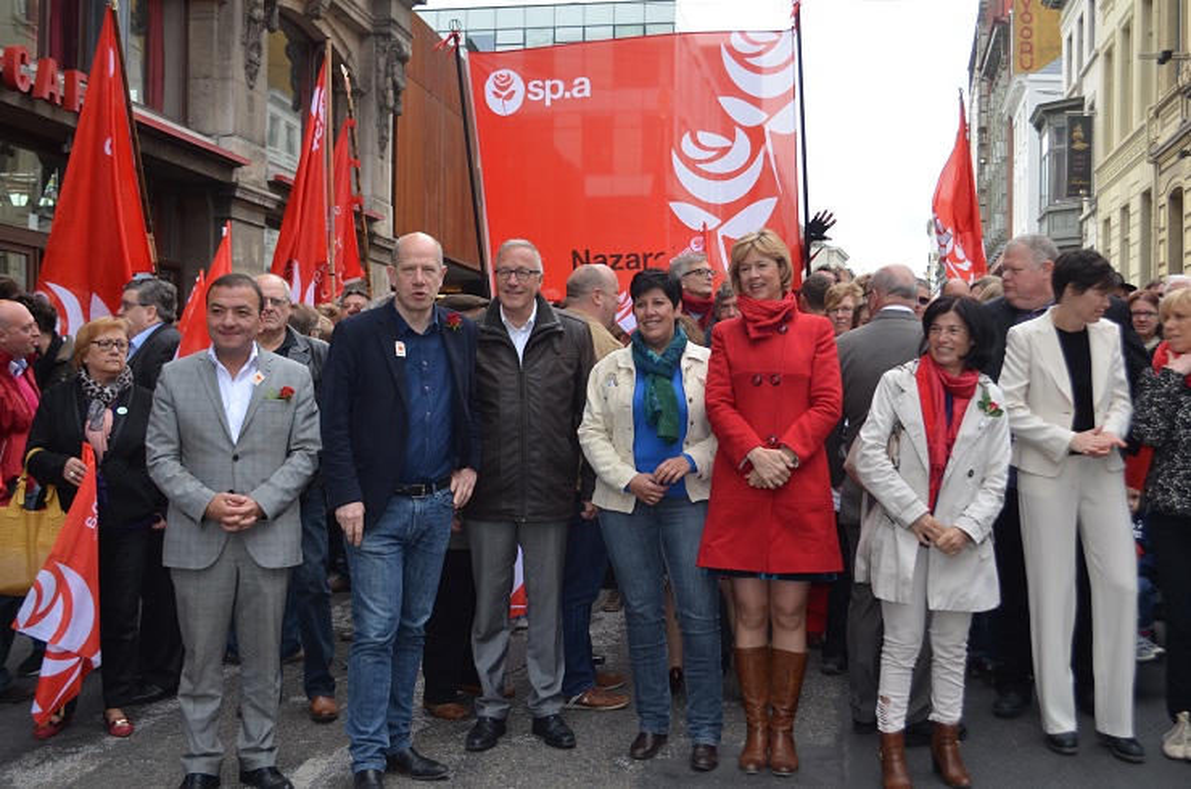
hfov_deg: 46.5
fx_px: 1387
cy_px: 394
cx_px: 596
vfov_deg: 31.8
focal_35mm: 42
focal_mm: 28
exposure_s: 1/200
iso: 100
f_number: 4.5
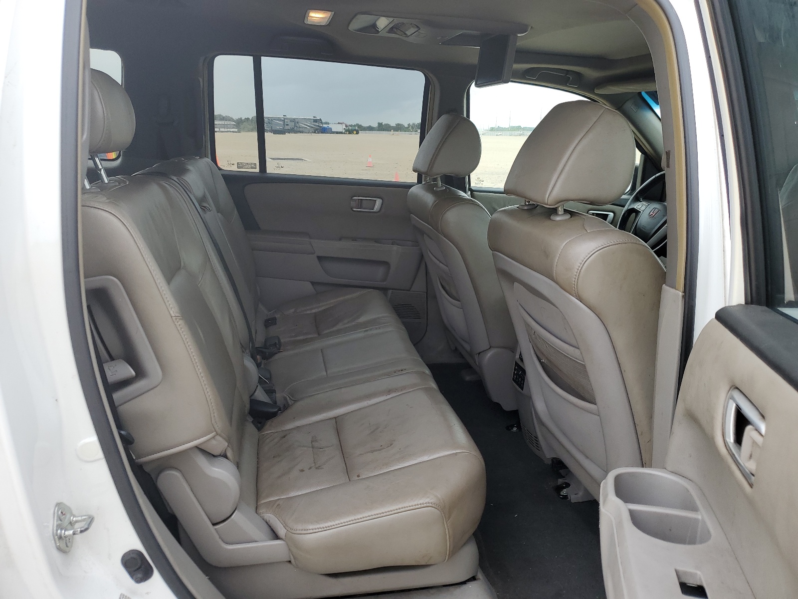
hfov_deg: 67.3
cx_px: 399
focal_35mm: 26
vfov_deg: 53.1
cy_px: 300
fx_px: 599
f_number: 1.5
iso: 50
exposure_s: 1/345
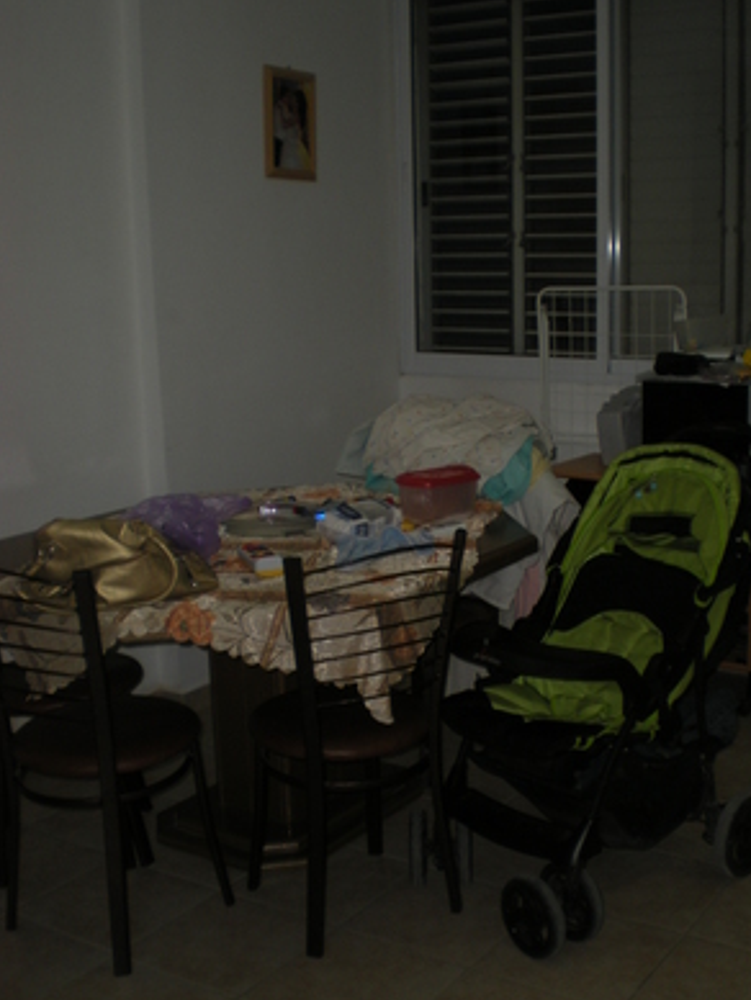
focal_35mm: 44
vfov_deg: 42.9
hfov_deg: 32.8
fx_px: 1272
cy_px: 486
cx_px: 427
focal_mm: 6.3
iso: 64
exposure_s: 1/60
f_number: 3.1
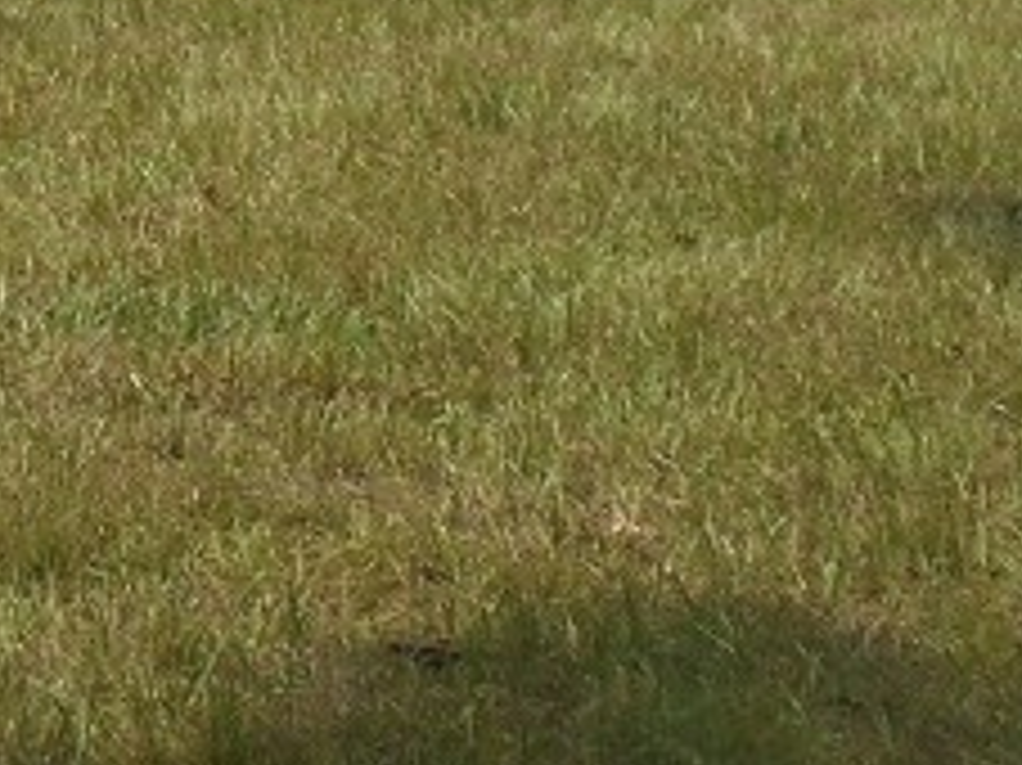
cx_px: -540
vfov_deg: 8.9
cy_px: -711
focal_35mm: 158
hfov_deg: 11.9
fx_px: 4662
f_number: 3.7
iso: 80
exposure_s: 1/320
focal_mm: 6.3
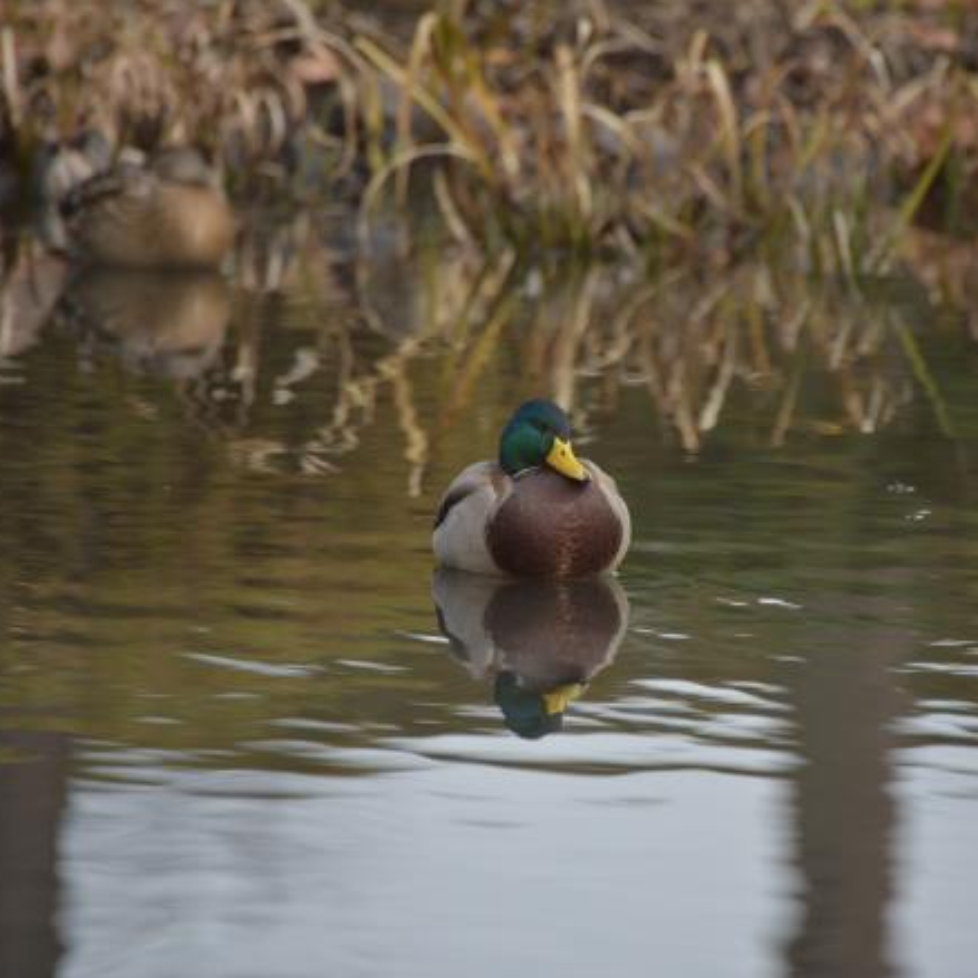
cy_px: 489
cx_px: 614
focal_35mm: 641
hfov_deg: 2.7
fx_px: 20489
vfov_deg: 2.7
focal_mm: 500
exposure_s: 1/400
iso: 400
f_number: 7.1
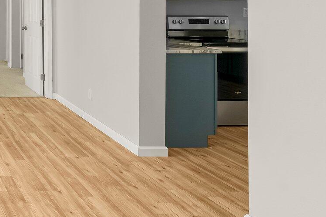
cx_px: -86
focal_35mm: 42
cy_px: 1
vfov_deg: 29.9
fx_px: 379
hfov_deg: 34.6
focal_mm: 15.3
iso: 640
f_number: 8
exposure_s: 1/60
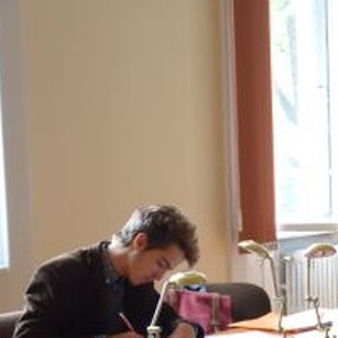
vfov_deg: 14.3
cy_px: 293
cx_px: 515
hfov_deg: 13.5
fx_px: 1337
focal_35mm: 121
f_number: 3.2
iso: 640
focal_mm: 17.18
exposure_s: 1/50
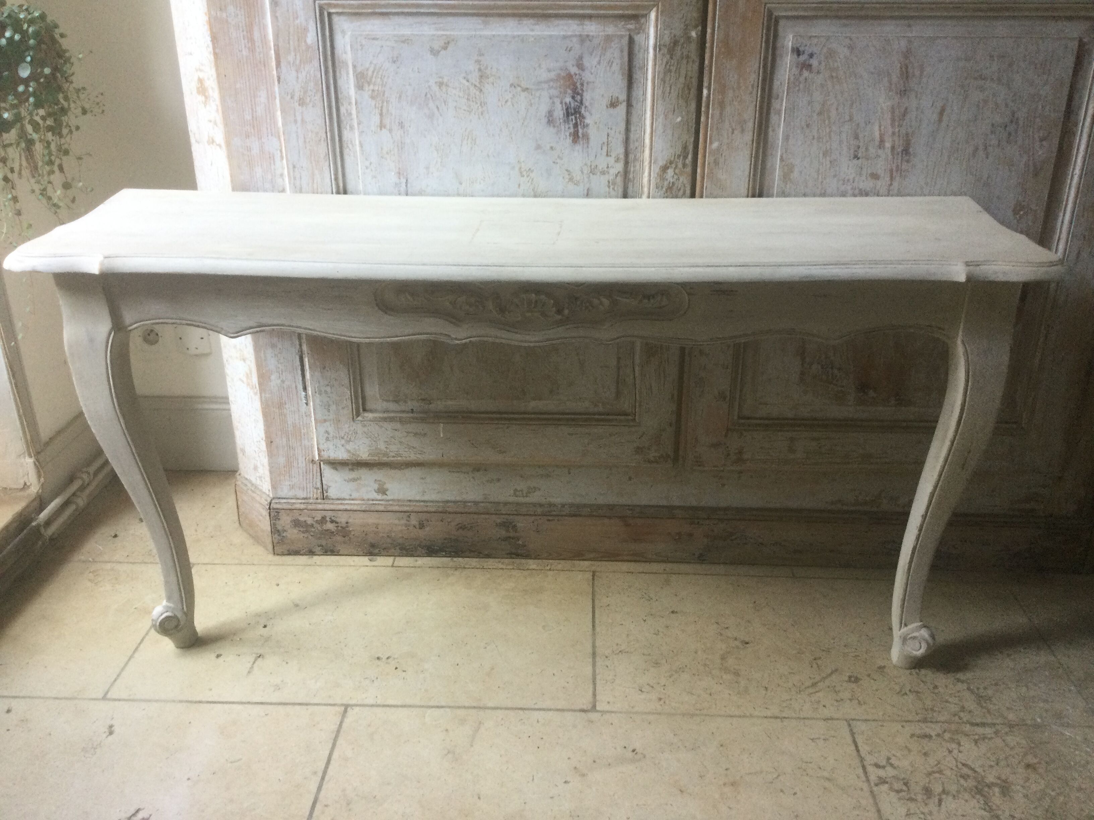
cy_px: 410
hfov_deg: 58.4
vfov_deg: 45.4
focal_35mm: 31
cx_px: 547
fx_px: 980
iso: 80
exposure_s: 1/33
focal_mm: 3.3
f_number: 2.4
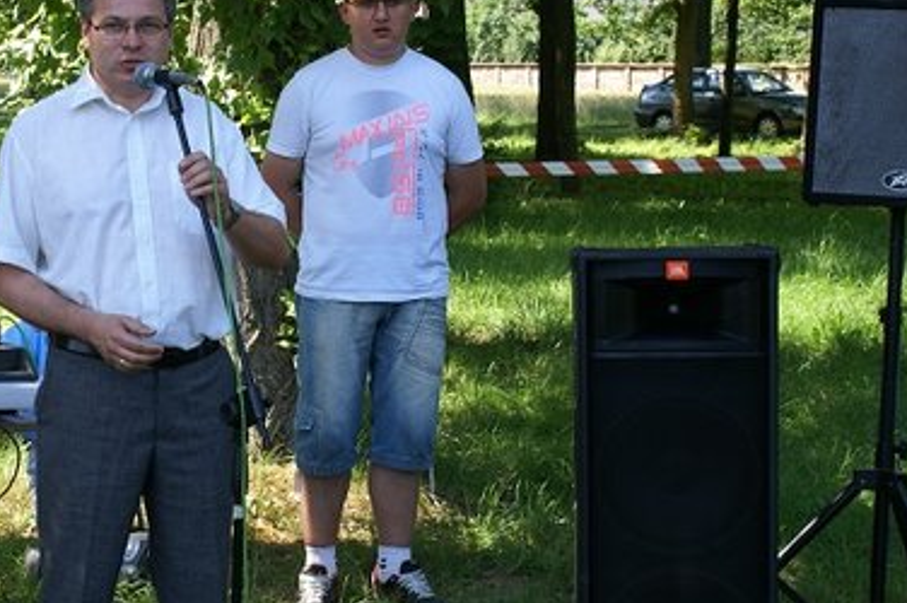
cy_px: 373
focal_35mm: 91
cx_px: 229
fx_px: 2287
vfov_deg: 15.0
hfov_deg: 22.2
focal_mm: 35
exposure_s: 1/80
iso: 100
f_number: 6.3
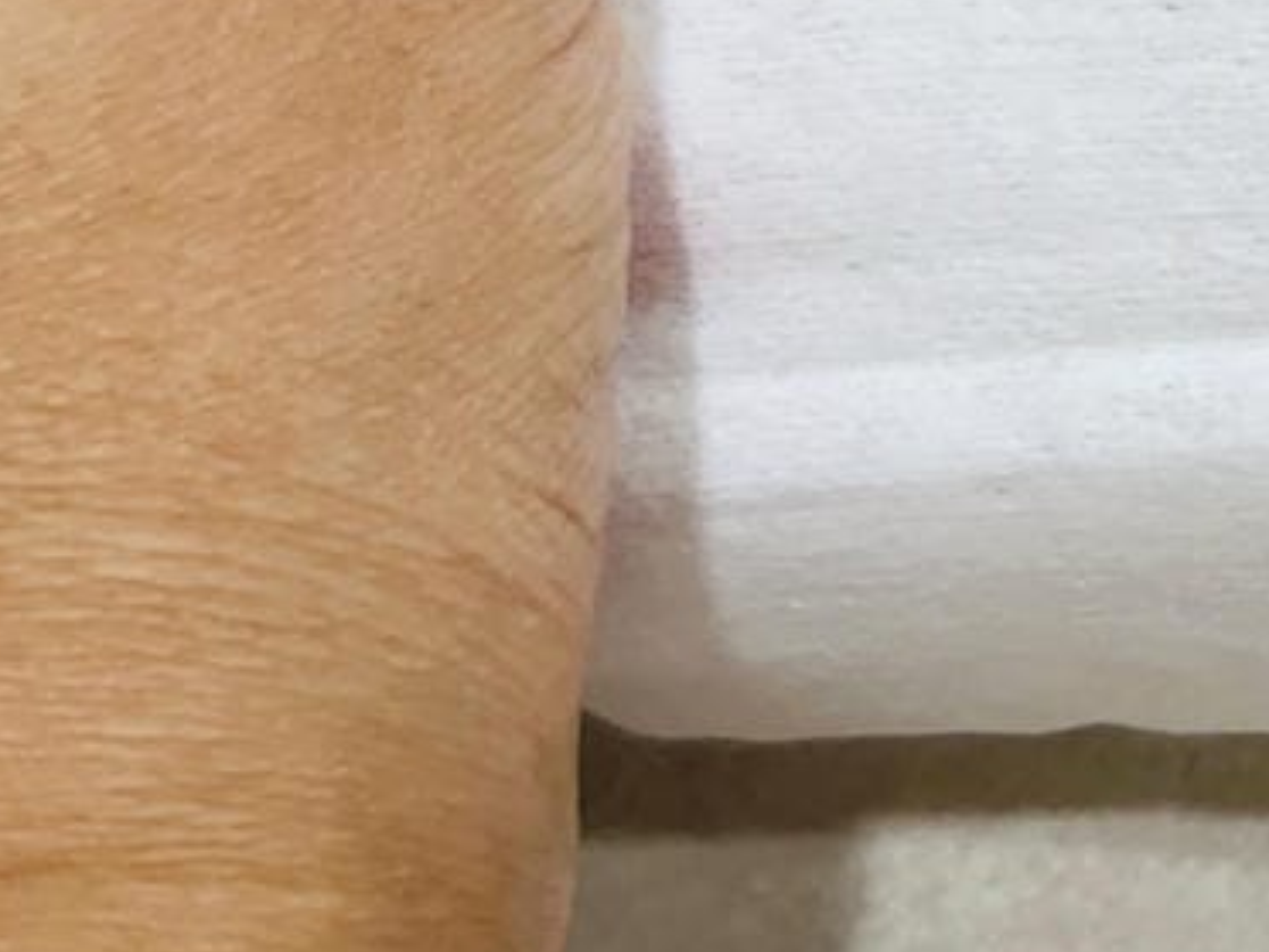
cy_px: -478
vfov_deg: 9.3
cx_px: 1904
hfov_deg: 12.1
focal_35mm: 155
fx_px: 5682
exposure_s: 1/60
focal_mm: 6.86
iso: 64
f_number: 1.78
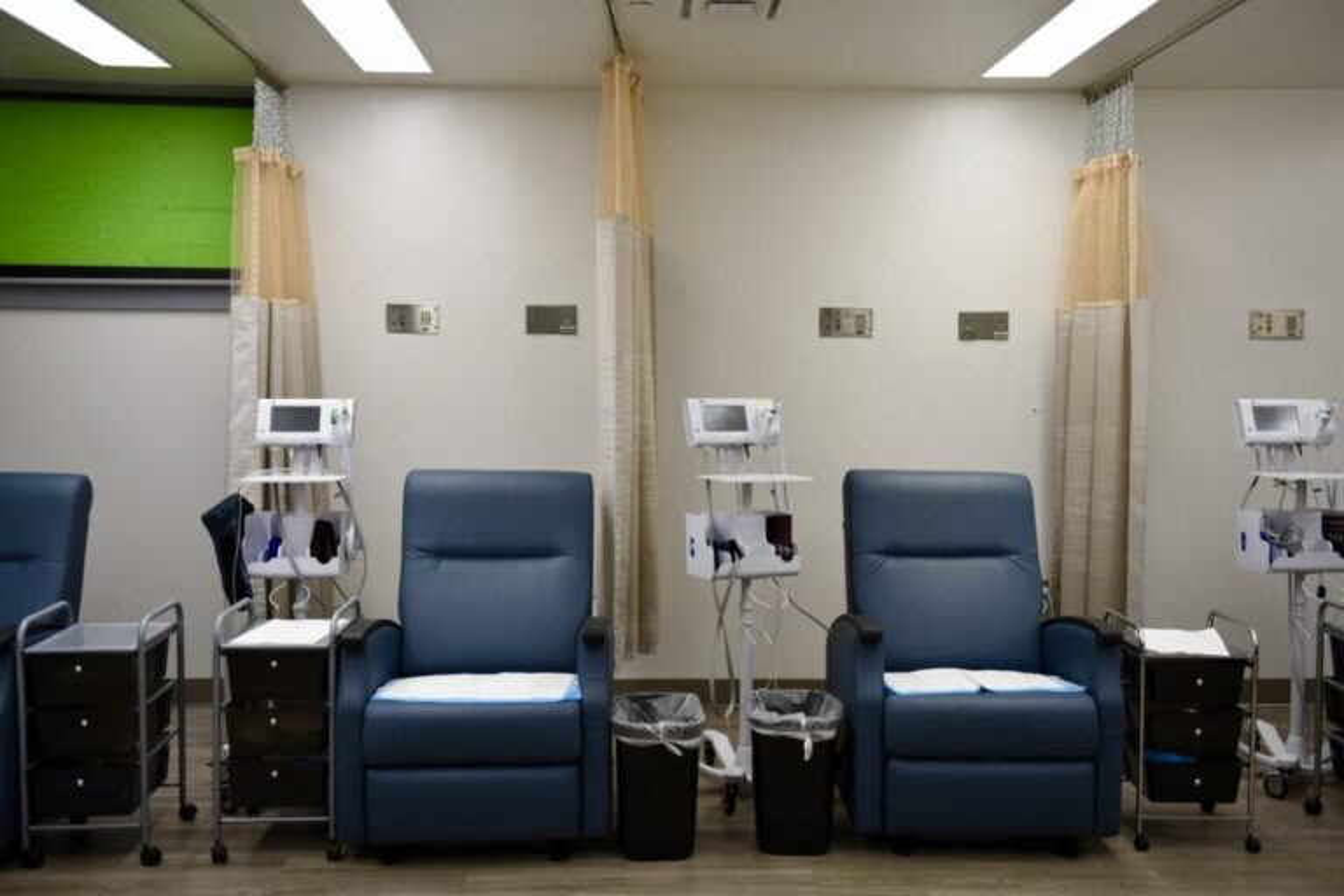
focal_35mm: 36
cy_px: 448
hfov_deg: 53.1
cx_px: 672
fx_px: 1344
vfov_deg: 36.9
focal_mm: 36
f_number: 2.8
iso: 800
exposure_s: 1/400
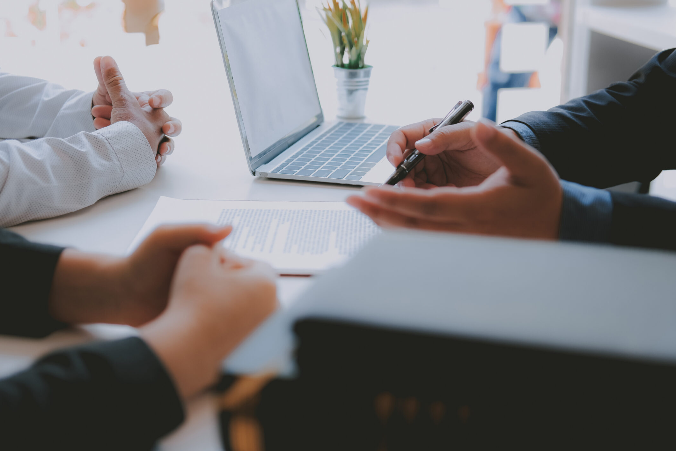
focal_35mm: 64
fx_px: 1202
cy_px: 207
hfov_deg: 31.4
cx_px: 349
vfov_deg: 21.2
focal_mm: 35
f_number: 2
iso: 200
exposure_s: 1/125
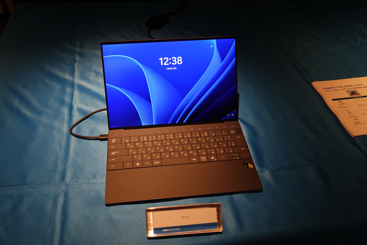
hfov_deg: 57.2
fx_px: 336
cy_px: 122
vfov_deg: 40.0
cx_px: 184
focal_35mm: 33
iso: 160
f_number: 2.8
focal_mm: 12.04
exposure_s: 1/40
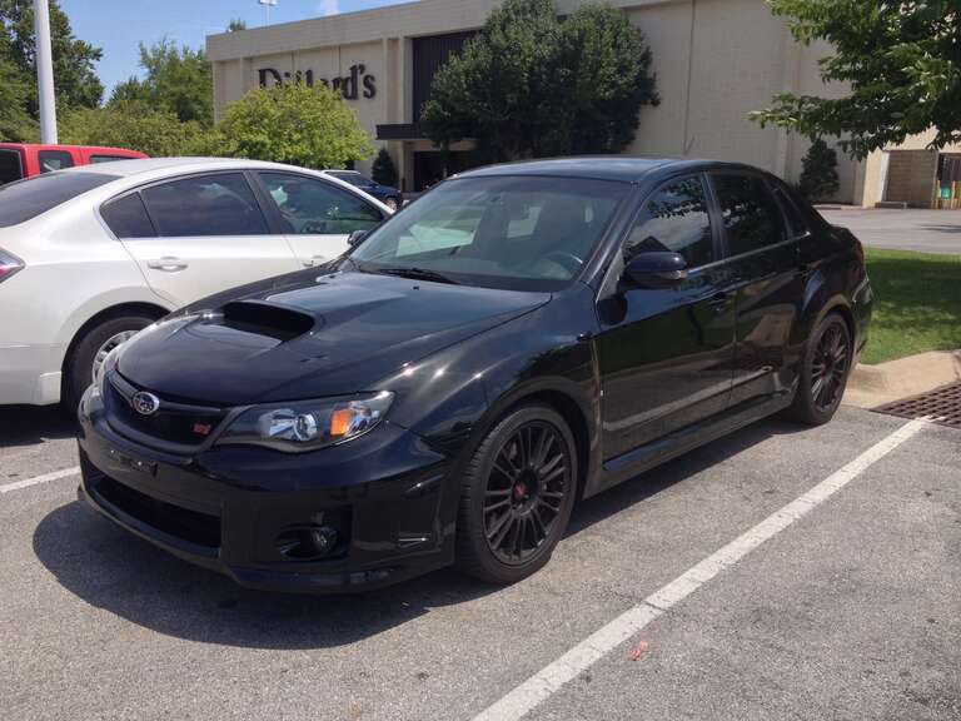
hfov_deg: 52.6
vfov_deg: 40.7
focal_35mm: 35
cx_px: 480
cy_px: 360
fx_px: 972
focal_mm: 4.28
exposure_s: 1/1175
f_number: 2.4
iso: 50
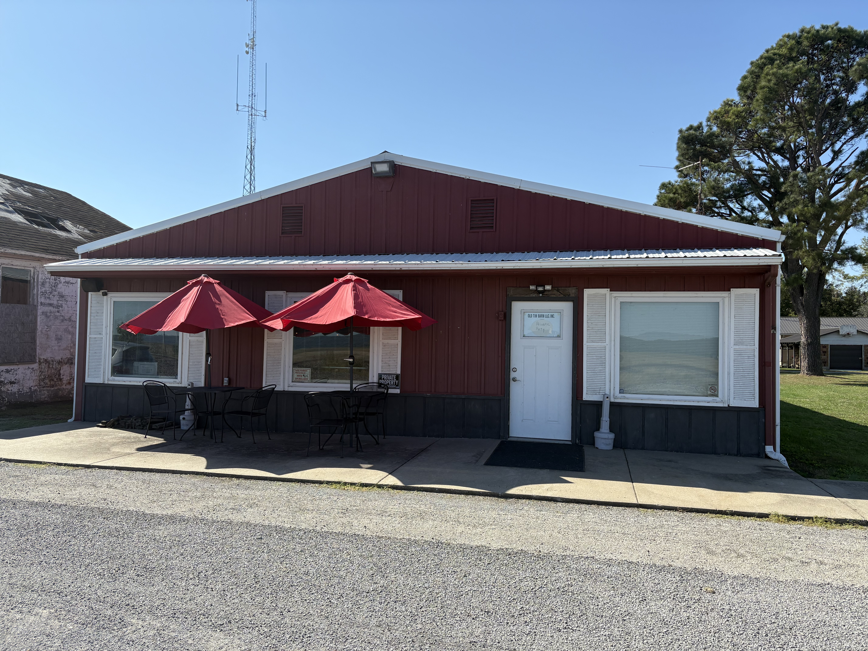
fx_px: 652
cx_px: 434
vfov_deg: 53.1
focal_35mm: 26
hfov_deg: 67.3
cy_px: 326
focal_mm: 5.96
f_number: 1.6
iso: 50
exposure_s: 1/3279
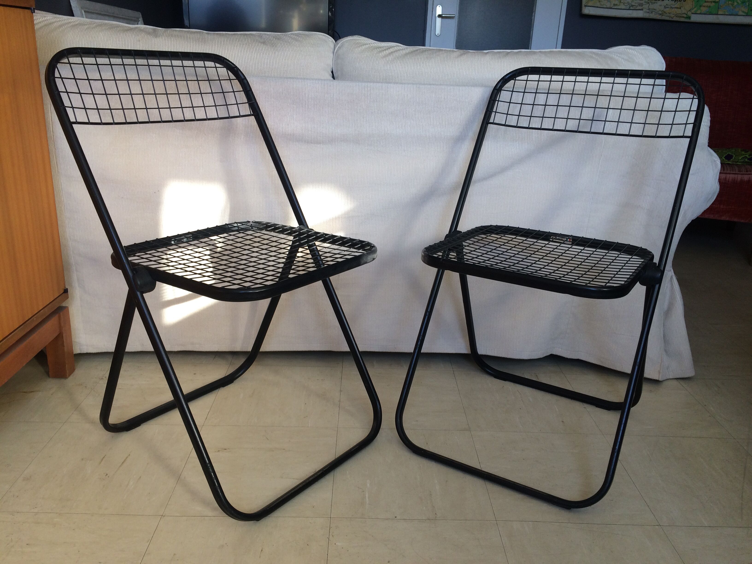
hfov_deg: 61.7
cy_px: 282
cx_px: 376
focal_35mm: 29
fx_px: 630
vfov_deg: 48.2
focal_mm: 4.15
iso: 50
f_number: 2.2
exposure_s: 1/50
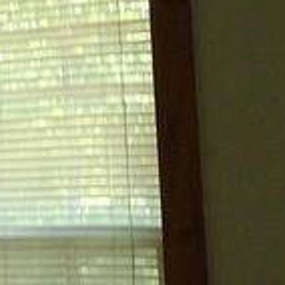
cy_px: 317
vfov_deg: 10.4
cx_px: 171
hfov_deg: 10.5
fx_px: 1546
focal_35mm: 166
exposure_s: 1/60
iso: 200
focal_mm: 4.6
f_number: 3.2
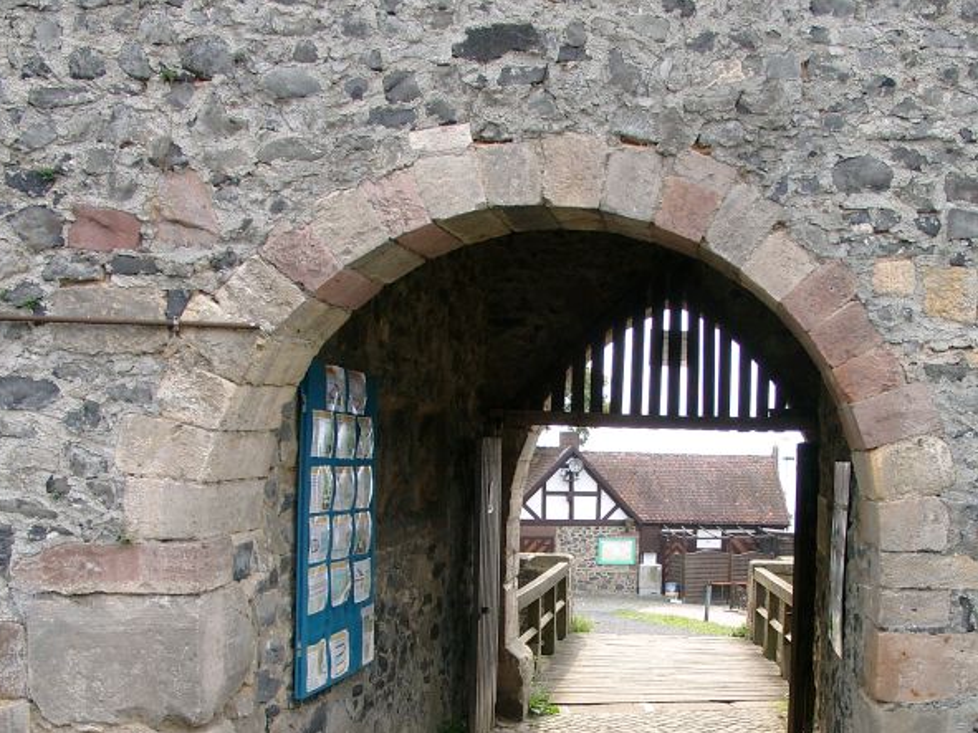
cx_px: 556
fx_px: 1299
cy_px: 495
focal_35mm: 46
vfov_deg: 31.2
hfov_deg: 41.2
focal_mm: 7.13
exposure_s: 1/136
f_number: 4
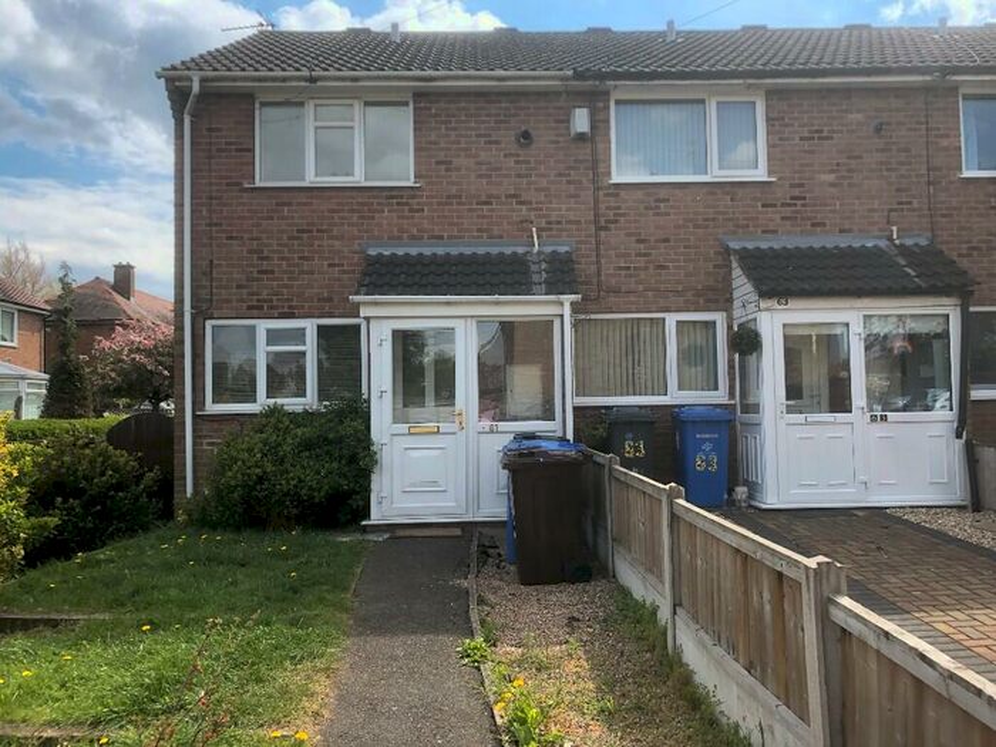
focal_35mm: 28
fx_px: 806
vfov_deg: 49.7
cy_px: 374
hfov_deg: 63.4
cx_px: 498
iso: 20
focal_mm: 4
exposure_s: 1/813
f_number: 1.8
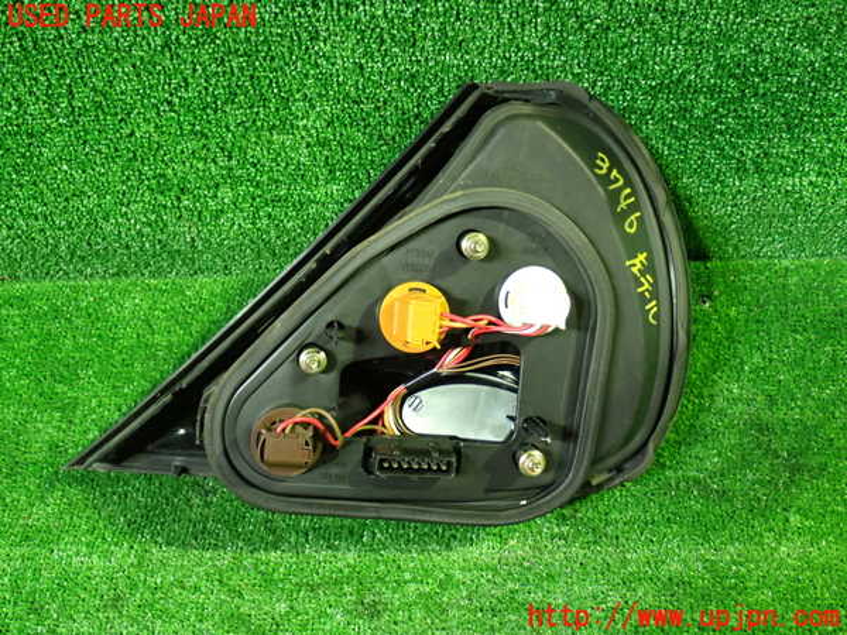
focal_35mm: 41
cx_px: 424
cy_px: 318
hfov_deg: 45.8
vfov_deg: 35.1
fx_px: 1003
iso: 800
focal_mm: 7.31
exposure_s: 1/20
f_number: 2.8
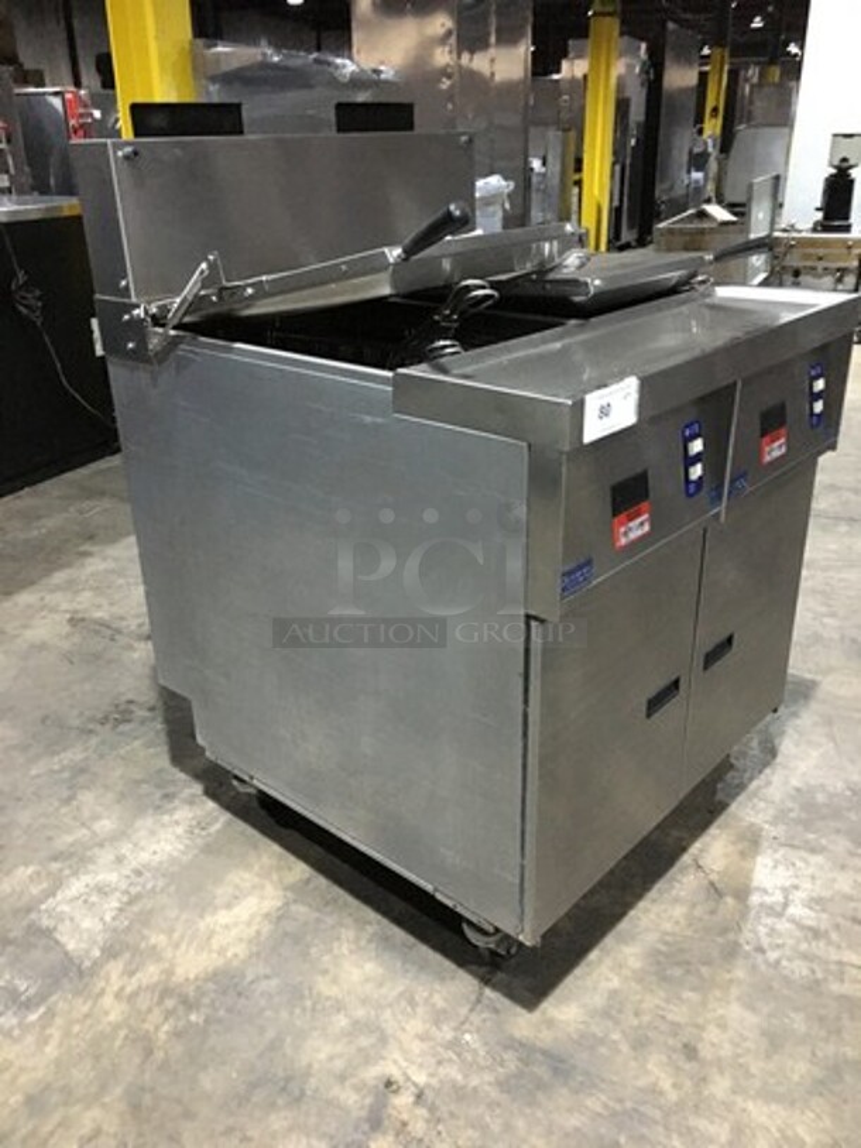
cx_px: 430
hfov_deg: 48.2
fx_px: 961
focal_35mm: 29
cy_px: 574
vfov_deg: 61.7
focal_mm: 4.15
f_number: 2.2
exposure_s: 1/4
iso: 80
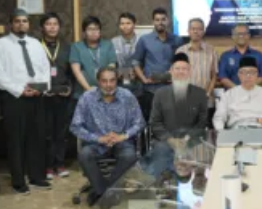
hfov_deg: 22.5
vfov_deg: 18.4
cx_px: 237
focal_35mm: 83
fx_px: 641
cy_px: 68
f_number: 2.8
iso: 800
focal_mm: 36.8
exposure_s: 1/80
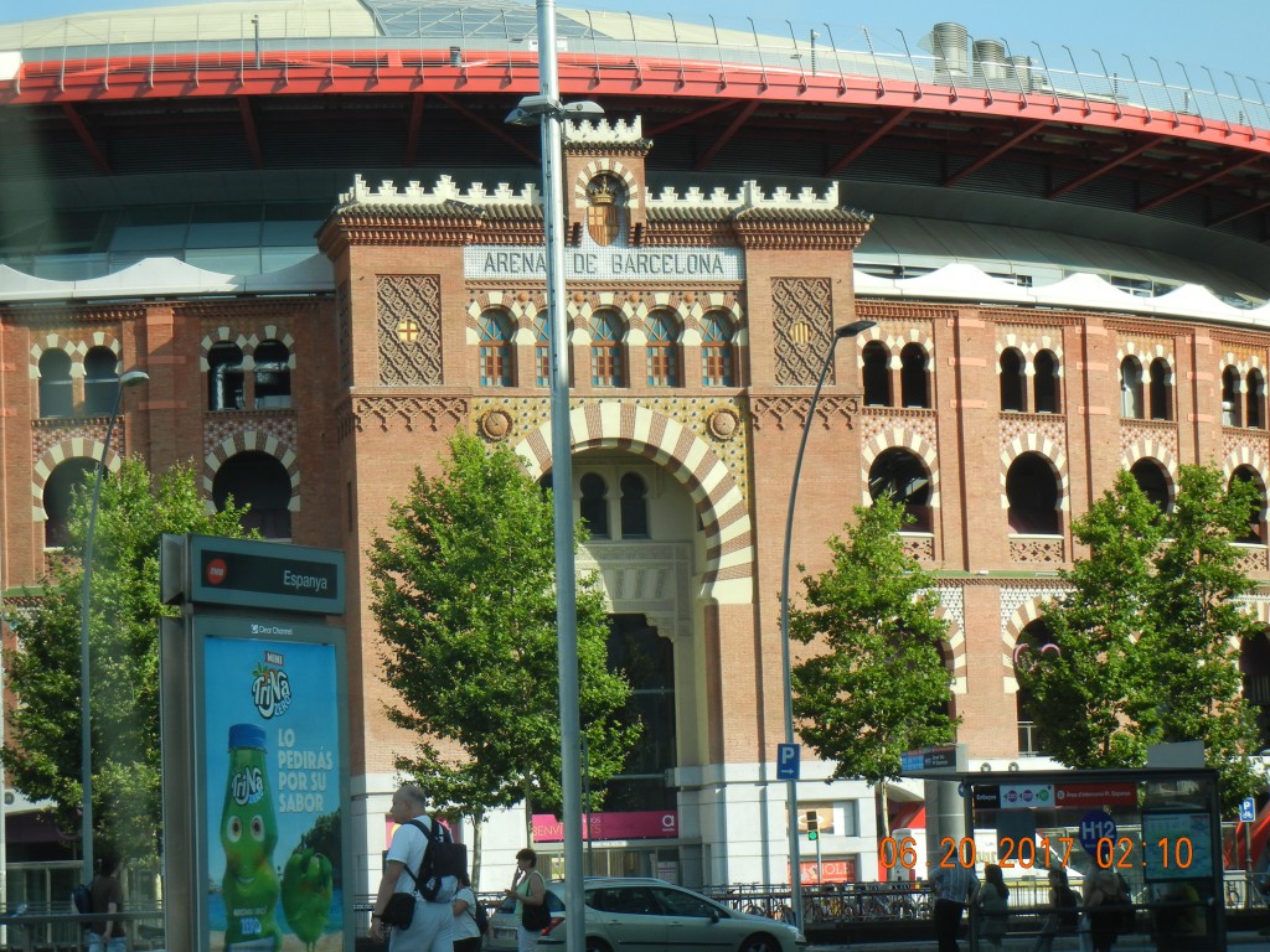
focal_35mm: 102
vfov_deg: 14.5
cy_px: 476
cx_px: 635
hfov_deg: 19.3
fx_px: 3742
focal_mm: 18.3
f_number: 4.5
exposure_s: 1/414
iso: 160
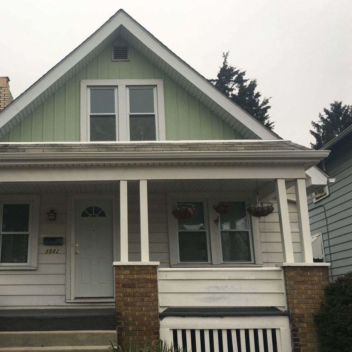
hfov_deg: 42.0
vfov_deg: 42.8
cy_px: 188
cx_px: 105
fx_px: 449
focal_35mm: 39
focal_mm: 4.15
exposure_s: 1/125
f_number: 2.2
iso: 25
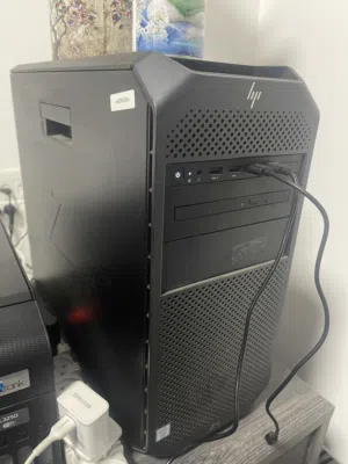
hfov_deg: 54.9
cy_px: 232
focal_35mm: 25
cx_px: 174
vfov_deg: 69.4
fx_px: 335
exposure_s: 1/33
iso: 640
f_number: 1.6
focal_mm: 5.1
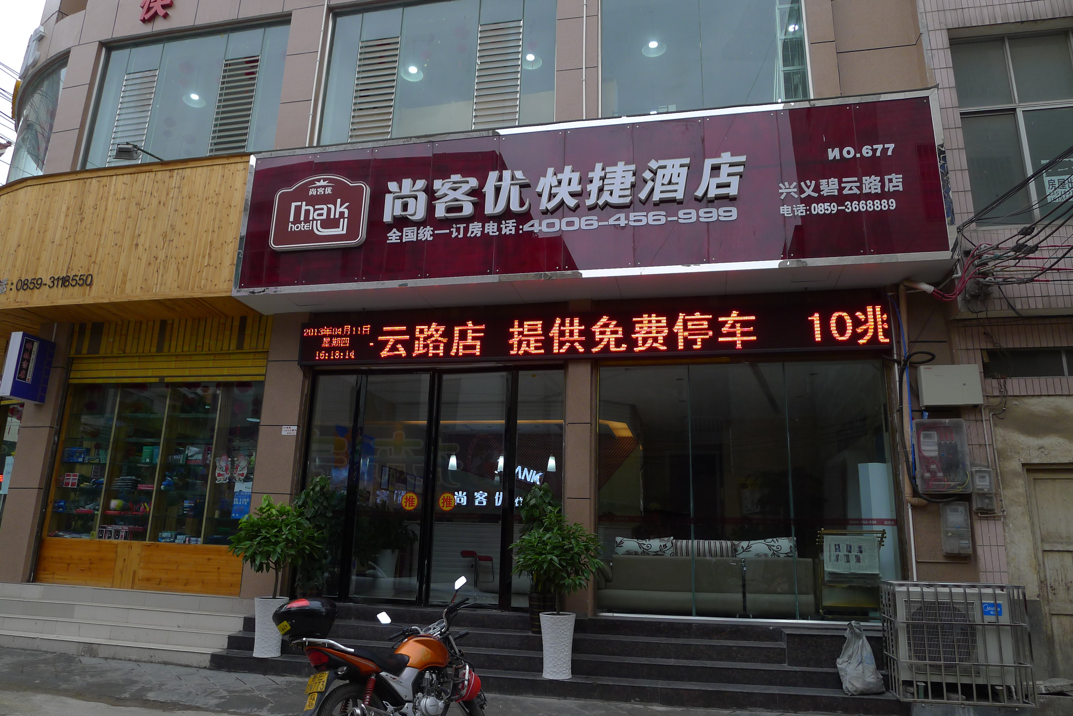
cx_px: 536
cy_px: 358
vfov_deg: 53.2
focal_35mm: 24
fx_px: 716
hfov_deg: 73.7
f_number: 2.2
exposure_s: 1/100
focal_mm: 5.1
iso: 80
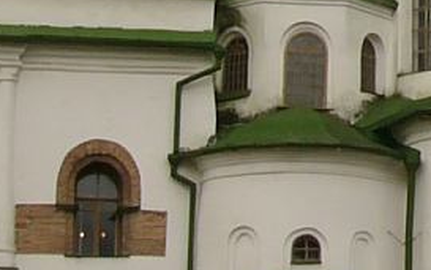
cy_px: -134
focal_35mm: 193
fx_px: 2268
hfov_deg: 10.6
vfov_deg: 6.7
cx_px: 600
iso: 50
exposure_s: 1/250
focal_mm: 6
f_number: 4.6
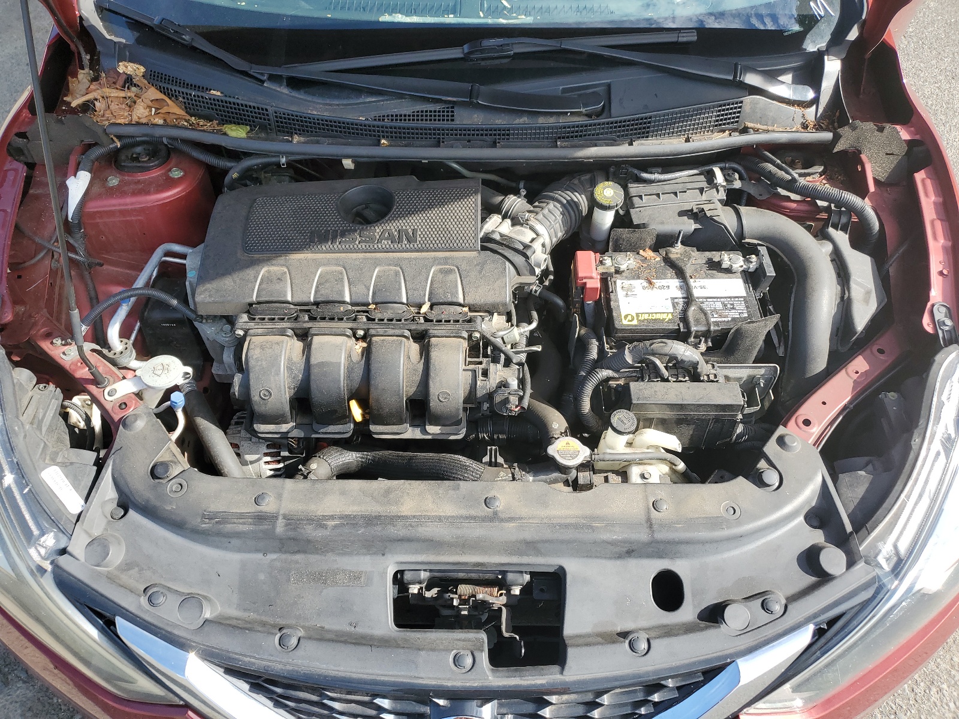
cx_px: 480
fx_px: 720
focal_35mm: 26
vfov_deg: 53.1
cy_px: 360
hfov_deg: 67.3
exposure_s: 1/1000
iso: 50
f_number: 1.5
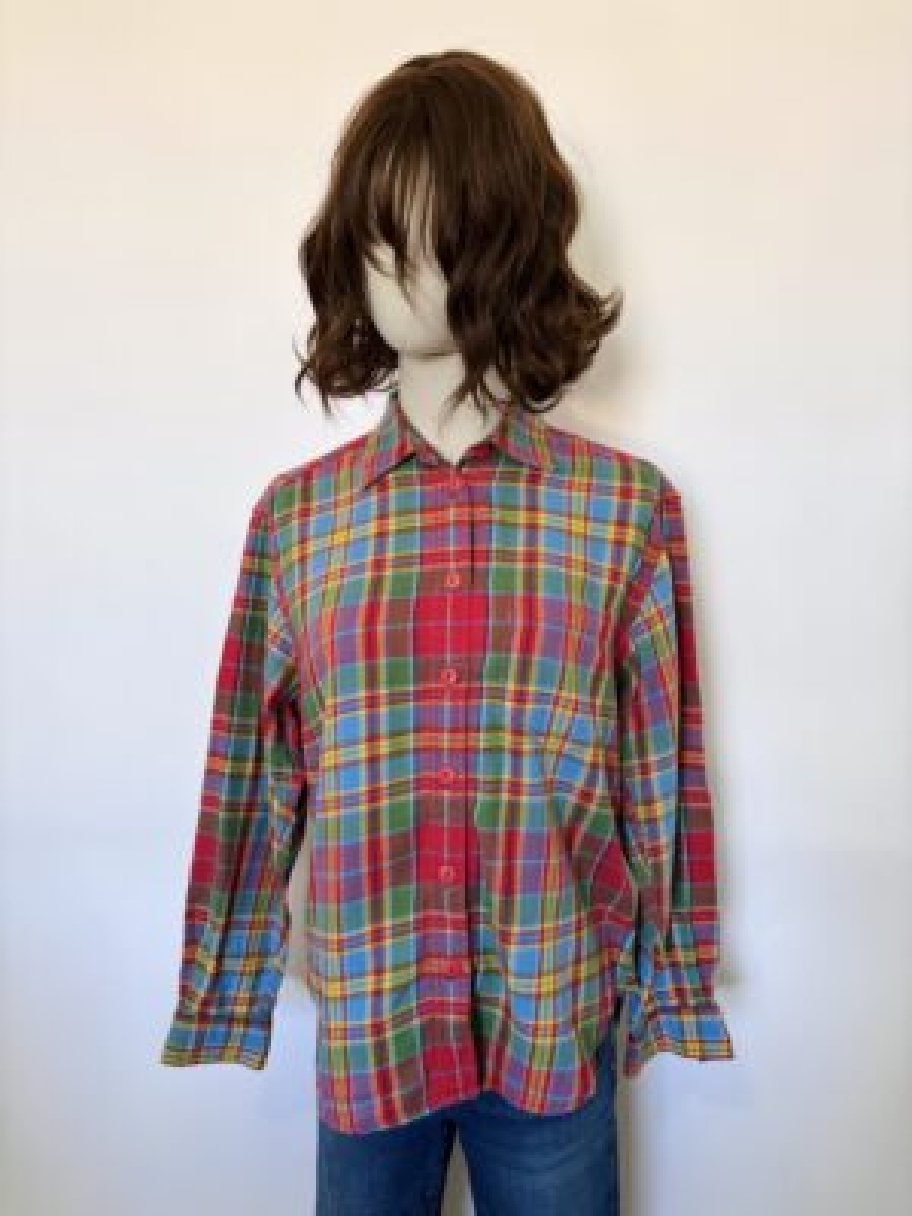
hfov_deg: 53.1
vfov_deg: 67.3
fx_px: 913
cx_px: 456
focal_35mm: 26
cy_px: 608
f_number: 1.6
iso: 100
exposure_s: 1/60
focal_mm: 5.96
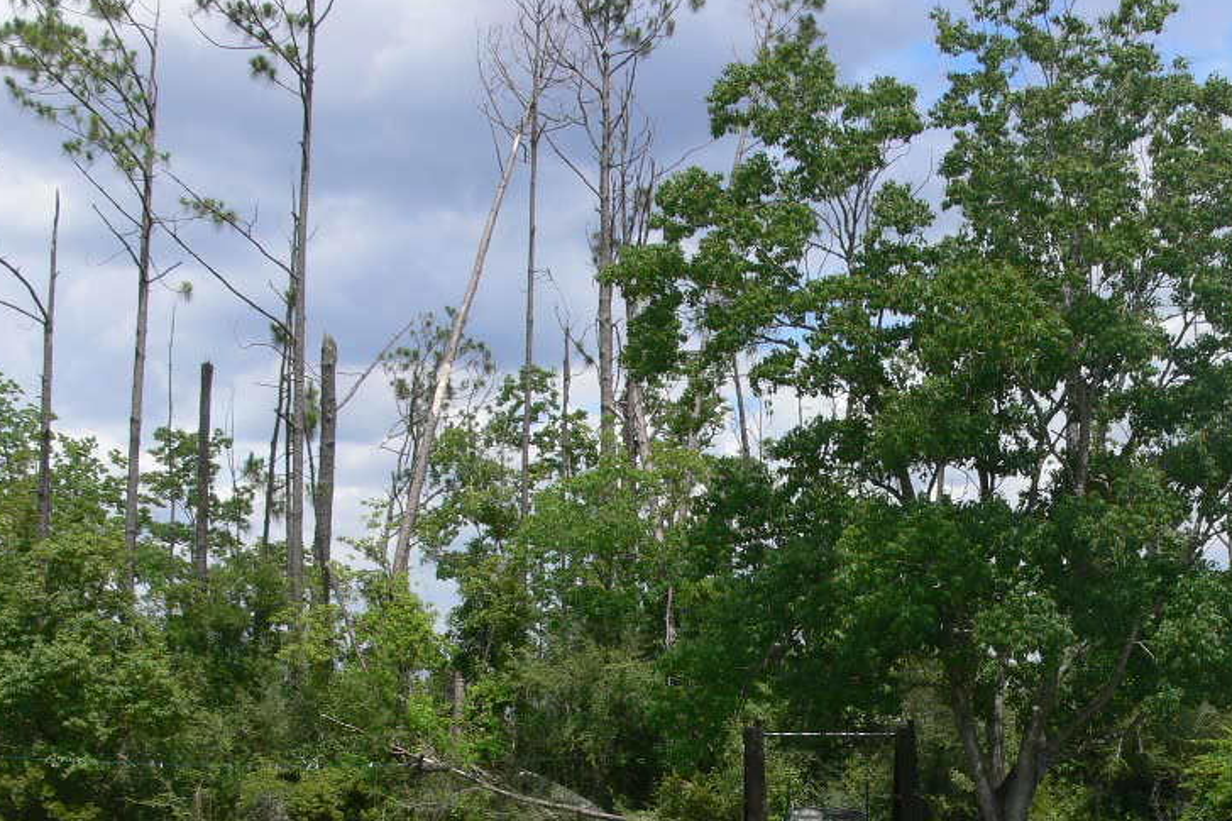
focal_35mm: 64
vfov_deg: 20.6
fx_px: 2190
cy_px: 794
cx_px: 924
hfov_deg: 30.9
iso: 80
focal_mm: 7.4
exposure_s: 1/400
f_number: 5.6
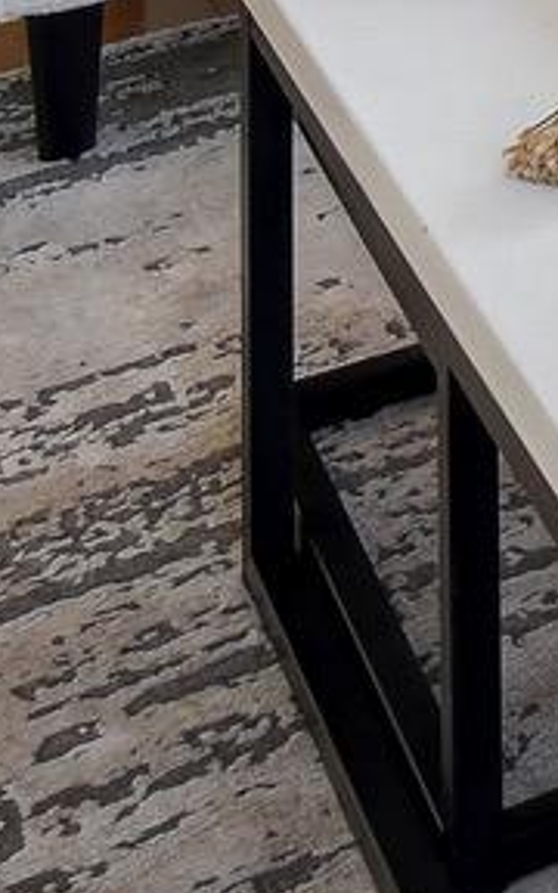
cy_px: -1115
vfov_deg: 13.9
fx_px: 2822
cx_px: 1618
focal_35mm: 116
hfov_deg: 9.2
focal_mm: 16
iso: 400
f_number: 8
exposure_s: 1/40
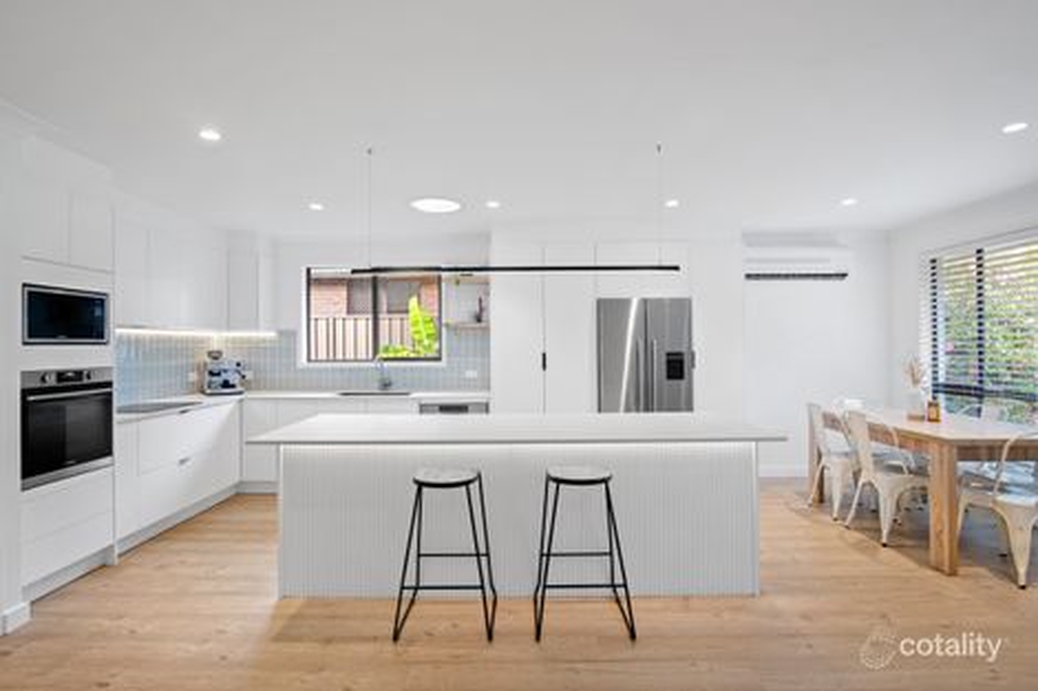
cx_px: 519
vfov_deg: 67.3
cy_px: 346
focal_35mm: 18
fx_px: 519
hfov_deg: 90.0
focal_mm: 18
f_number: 7.1
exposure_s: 1/8
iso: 320
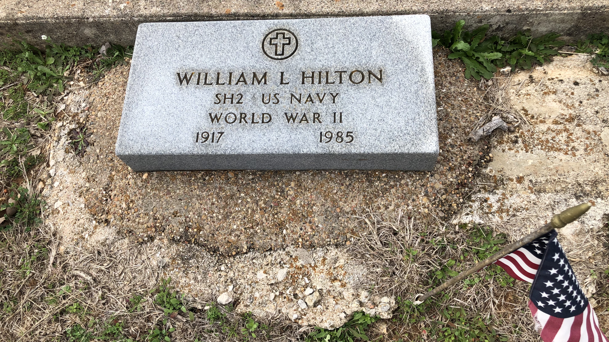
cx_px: 305
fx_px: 501
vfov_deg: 37.7
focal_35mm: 31
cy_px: 152
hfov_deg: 62.6
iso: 20
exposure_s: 1/1171
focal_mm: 3.99
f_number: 1.8
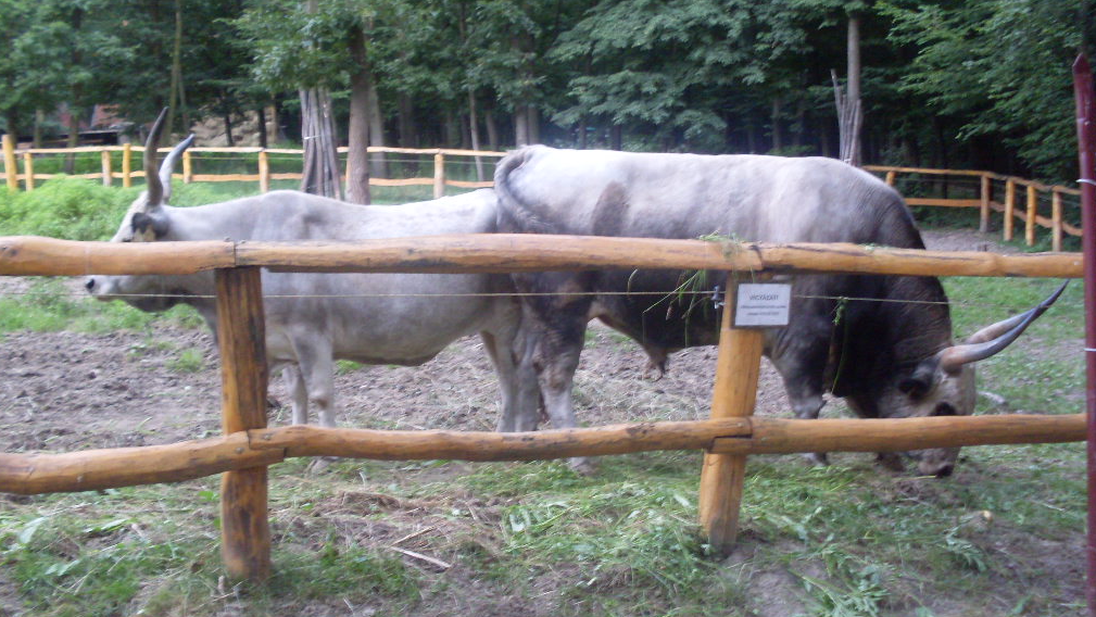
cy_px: 291
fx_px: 1221
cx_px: 544
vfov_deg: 28.4
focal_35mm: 42
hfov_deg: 48.3
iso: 200
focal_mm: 6.3
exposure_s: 1/30
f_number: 2.8
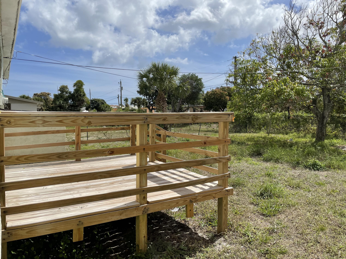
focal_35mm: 26
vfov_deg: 53.1
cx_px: 173
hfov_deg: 67.3
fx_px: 260
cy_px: 130
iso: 32
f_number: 1.6
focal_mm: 4.2
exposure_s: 1/5814
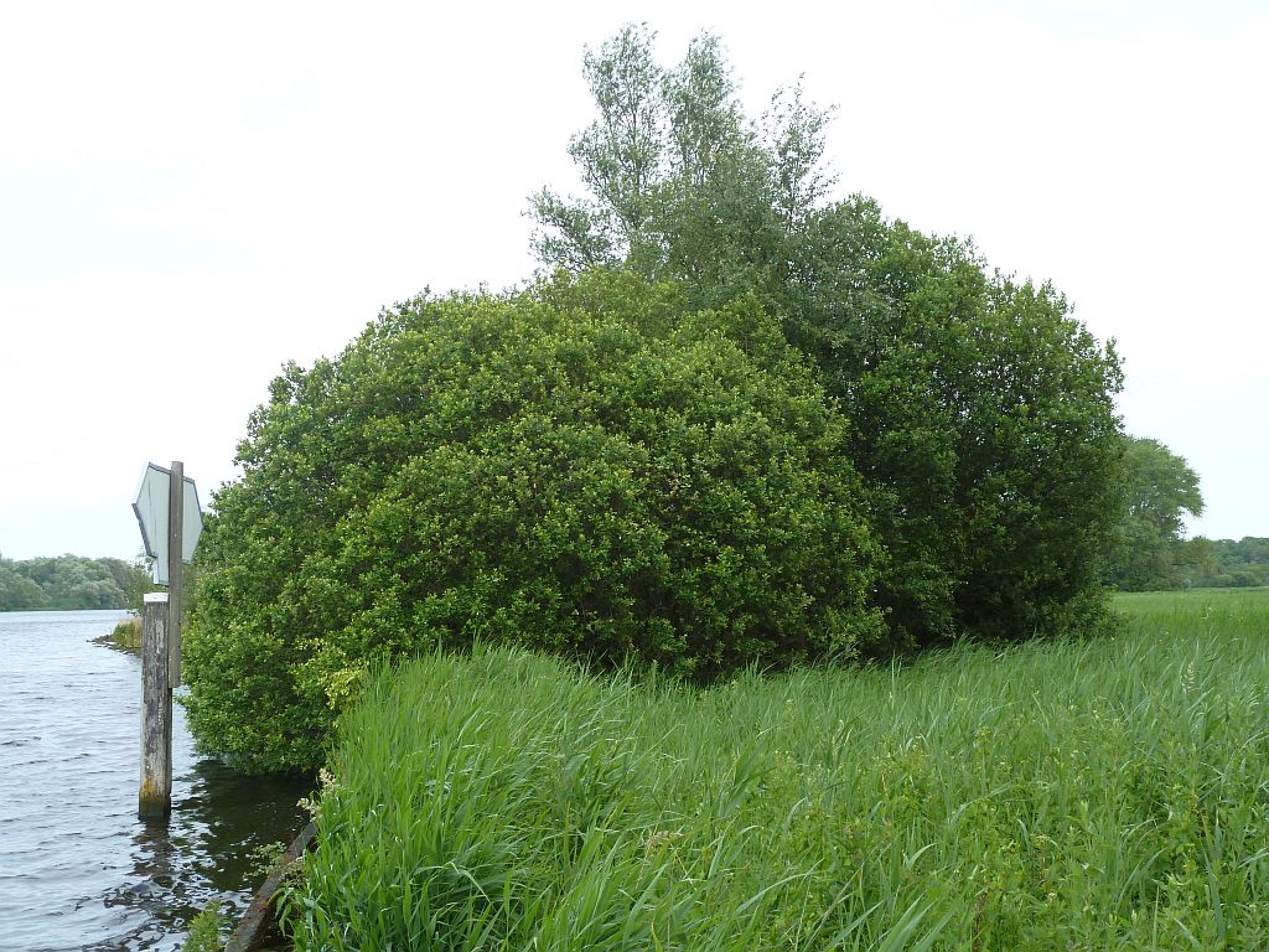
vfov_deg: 38.7
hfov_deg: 50.1
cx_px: 634
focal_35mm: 37
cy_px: 476
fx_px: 1356
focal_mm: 6.1
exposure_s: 1/160
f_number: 4
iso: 80
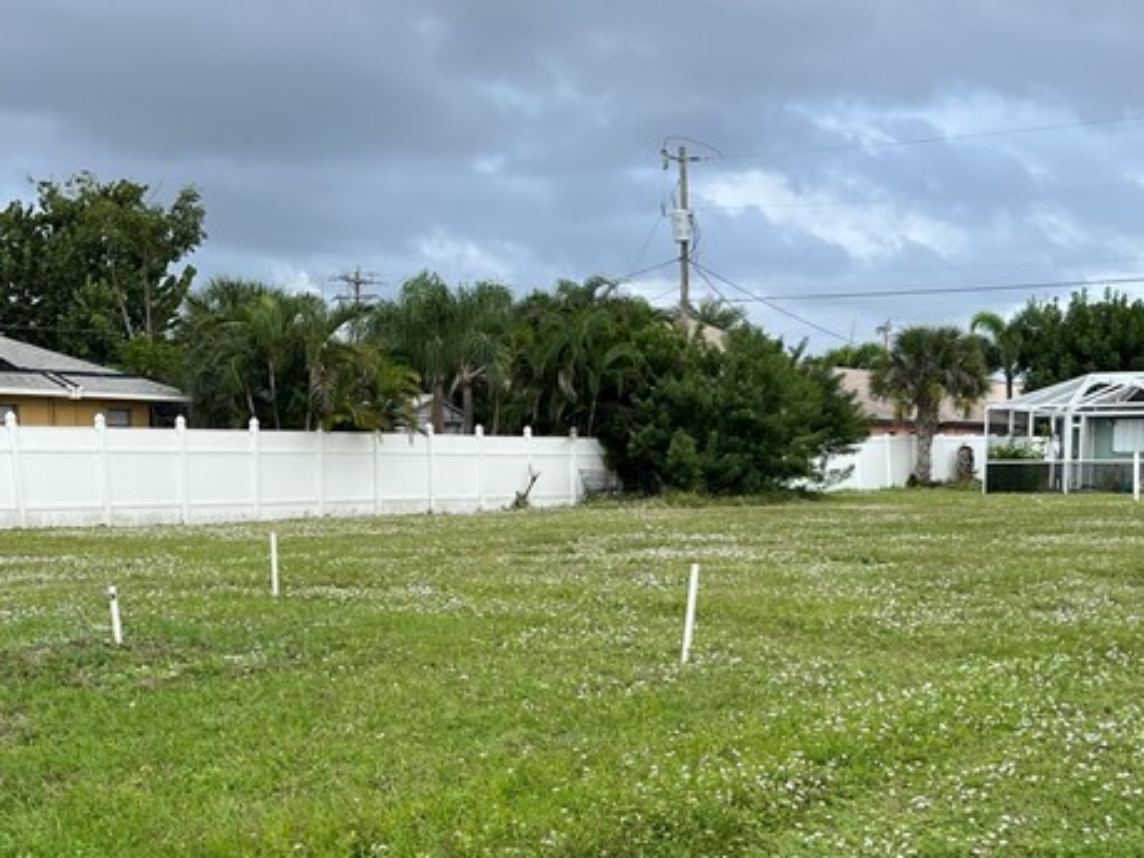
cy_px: 711
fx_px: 1916
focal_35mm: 58
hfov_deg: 33.2
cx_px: 563
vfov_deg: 24.7
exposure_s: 1/1776
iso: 50
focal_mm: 5.1
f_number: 1.6
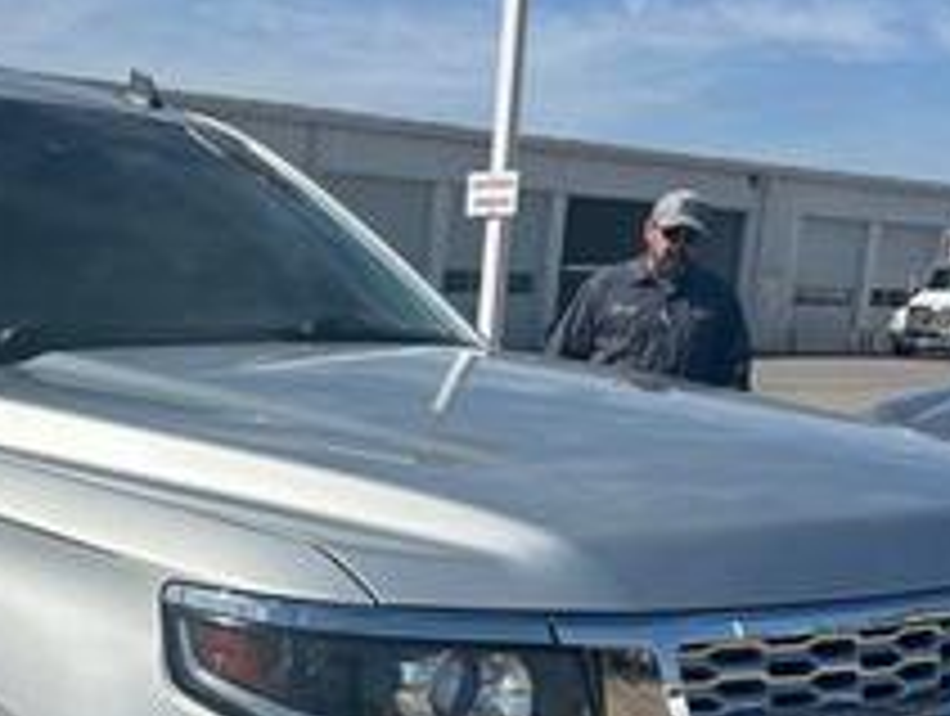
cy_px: 739
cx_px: 95
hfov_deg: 29.8
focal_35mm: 62
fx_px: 1704
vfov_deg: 22.7
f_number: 1.5
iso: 50
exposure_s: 1/7463
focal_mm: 5.7
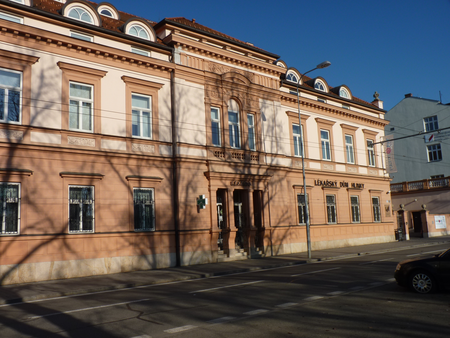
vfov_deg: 42.9
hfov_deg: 55.4
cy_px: 169
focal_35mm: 33
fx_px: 429
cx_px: 225
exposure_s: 1/400
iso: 80
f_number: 5.6
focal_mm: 5.9
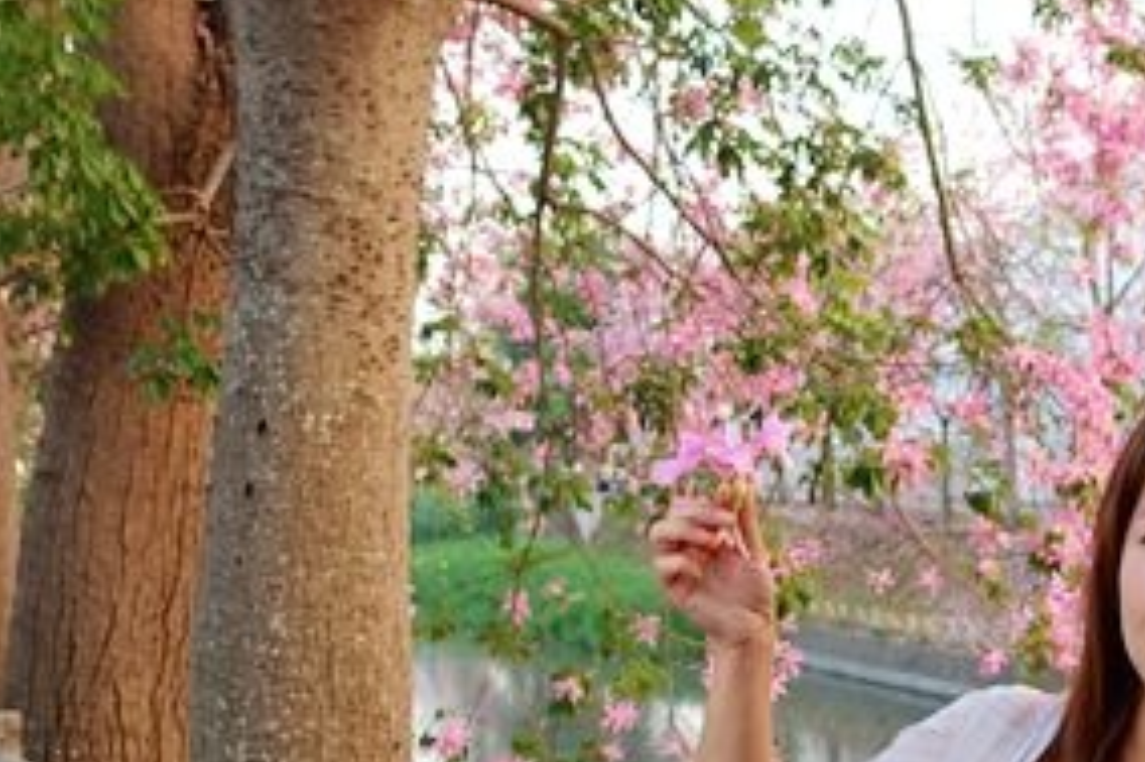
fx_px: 1748
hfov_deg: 35.1
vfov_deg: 24.4
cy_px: 546
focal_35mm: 55
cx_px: 919
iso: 125
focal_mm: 8.8
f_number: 2.8
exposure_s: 1/60
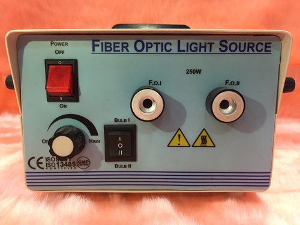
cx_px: 150
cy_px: 112
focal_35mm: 29
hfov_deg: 61.7
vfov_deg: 48.2
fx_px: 251
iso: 64
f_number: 2.2
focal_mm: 4.15
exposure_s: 1/33
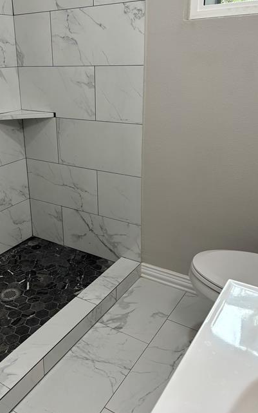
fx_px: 371
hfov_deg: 38.0
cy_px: 175
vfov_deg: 57.9
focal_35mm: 33
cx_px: 89
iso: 100
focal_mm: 5.96
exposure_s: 1/120
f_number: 1.6
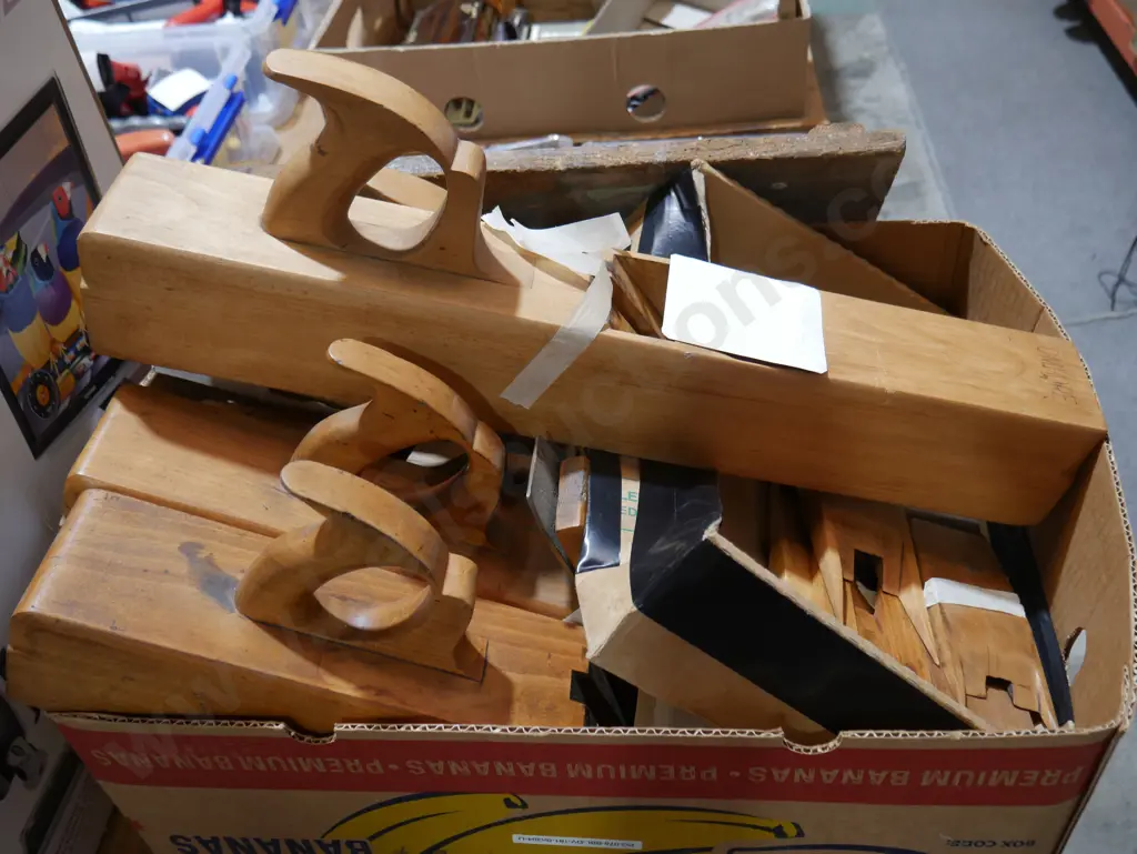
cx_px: 568
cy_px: 427
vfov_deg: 44.2
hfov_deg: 56.8
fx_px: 1052
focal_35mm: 32
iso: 320
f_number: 3.6
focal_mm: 16
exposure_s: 1/60
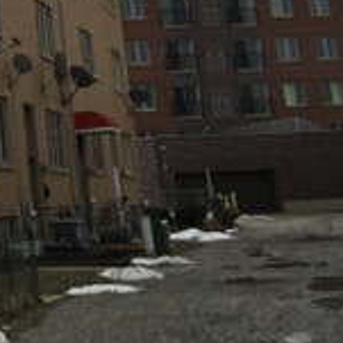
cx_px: -120
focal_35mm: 85
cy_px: -8
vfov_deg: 19.7
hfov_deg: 18.7
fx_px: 953
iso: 32
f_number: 2.2
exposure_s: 1/2326
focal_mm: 4.15
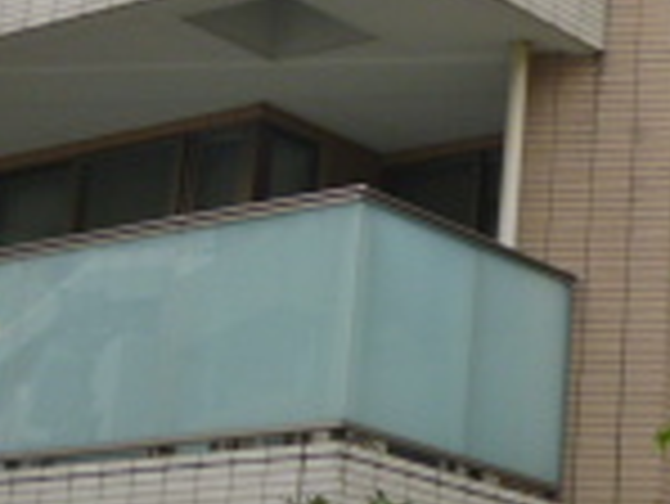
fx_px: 2324
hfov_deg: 16.3
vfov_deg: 12.2
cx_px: 499
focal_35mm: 120
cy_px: -32
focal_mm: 5
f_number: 3.1
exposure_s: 1/400
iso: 100
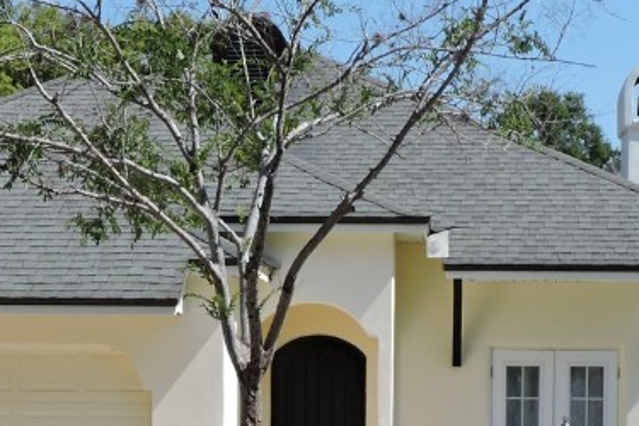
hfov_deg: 16.8
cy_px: 438
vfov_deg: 11.1
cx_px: 250
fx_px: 2165
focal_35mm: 122
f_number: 3.4
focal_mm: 7.7
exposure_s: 1/1000
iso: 100
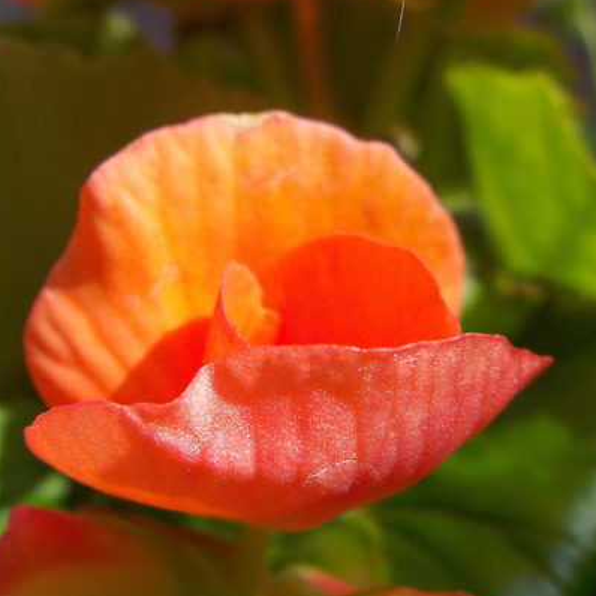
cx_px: 220
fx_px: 857
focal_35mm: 44
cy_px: 273
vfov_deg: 38.3
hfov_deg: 38.1
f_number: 3.2
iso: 200
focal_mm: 6
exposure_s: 1/1250
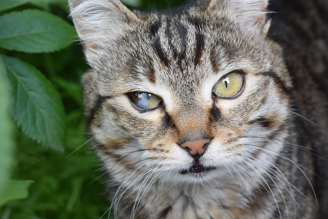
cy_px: 142
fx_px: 774
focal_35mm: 85
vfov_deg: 16.0
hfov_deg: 23.7
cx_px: 244
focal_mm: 38
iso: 400
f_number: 7.1
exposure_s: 1/125
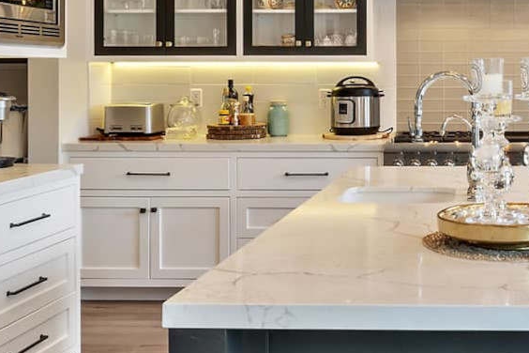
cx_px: 456
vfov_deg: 25.1
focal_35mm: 53
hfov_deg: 35.9
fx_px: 773
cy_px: 50
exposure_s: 1/10
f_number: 9
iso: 125
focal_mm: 11
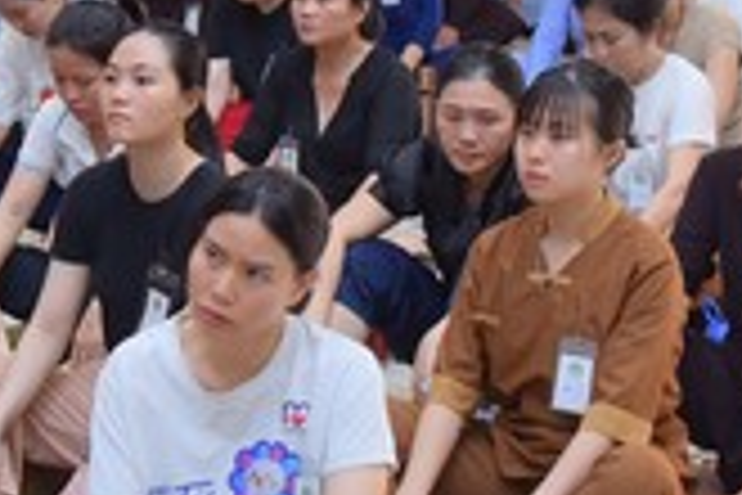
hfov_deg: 13.7
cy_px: 200
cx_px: 400
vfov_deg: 9.1
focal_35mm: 150
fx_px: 3091
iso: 1250
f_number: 4.5
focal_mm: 38
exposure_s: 1/125
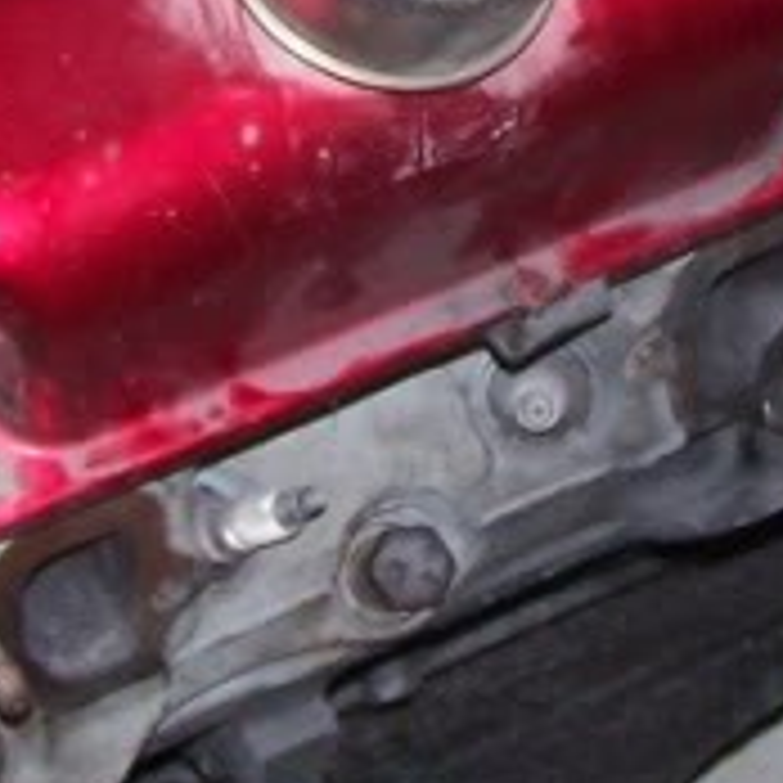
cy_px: -126
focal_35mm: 198
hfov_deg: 8.8
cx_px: 482
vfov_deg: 8.7
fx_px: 5067
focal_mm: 6.3
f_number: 2.8
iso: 80
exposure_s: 1/60
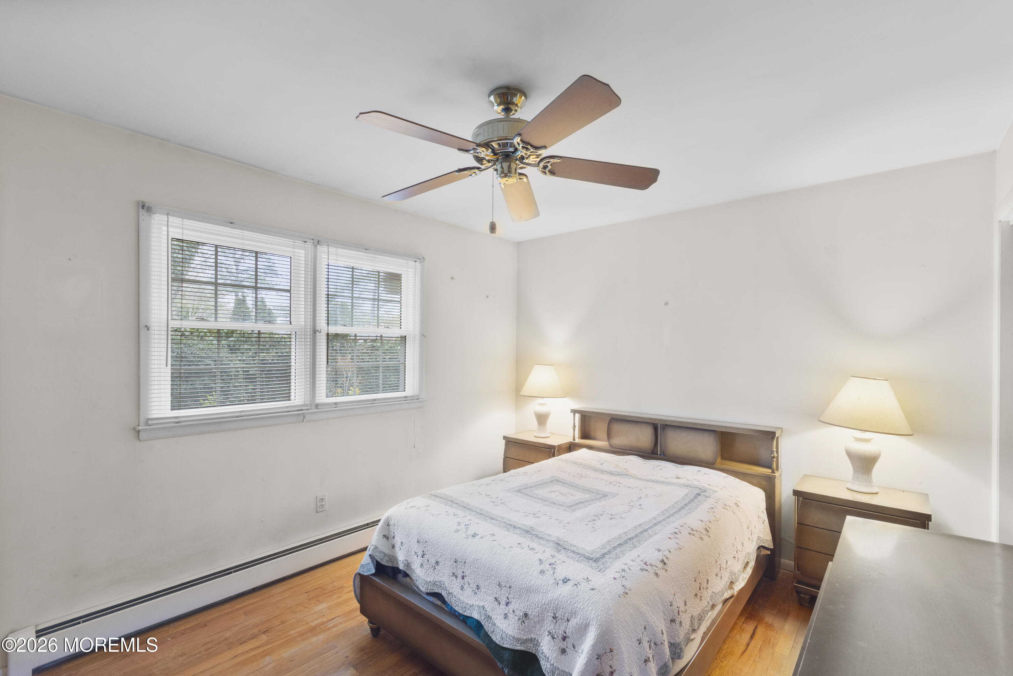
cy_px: 338
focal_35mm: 15
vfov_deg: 77.3
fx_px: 422
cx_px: 506
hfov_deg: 100.4
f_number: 8
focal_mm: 10
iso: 250
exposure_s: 1/2
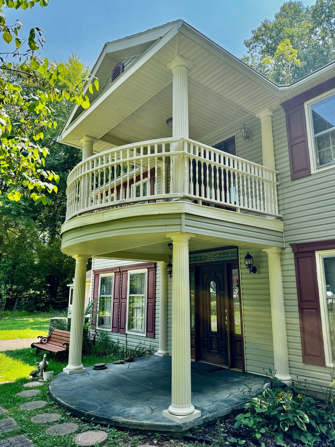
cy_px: 224
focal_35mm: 24
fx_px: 310
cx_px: 168
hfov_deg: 56.8
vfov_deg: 71.6
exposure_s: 1/888
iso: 80
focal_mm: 6.76
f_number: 1.78
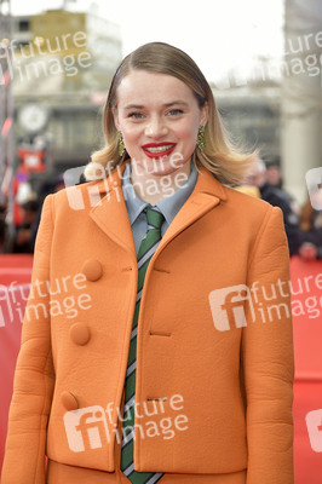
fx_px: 1344
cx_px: 161
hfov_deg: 13.7
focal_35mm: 100
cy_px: 242
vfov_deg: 20.4
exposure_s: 1/200
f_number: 5.6
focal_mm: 100
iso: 1250
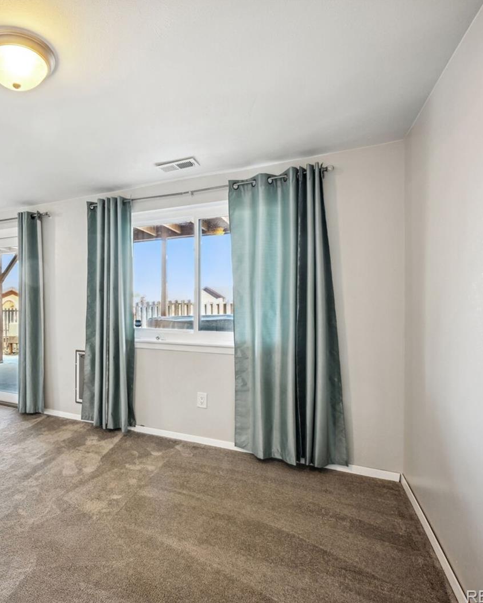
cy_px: 303
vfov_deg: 80.4
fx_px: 357
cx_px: 100
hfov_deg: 62.6
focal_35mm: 20
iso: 400
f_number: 9
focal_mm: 14
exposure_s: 1/8
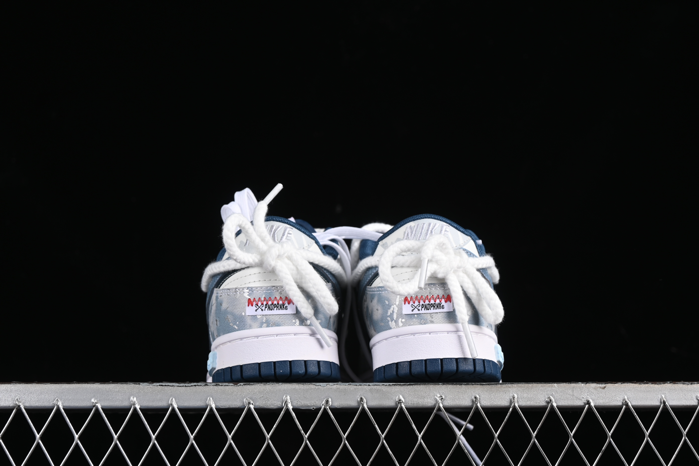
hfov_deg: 27.0
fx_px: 1456
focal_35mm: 75
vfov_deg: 18.2
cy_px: 233
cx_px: 350
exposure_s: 1/125
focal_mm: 50
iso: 125
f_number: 7.1
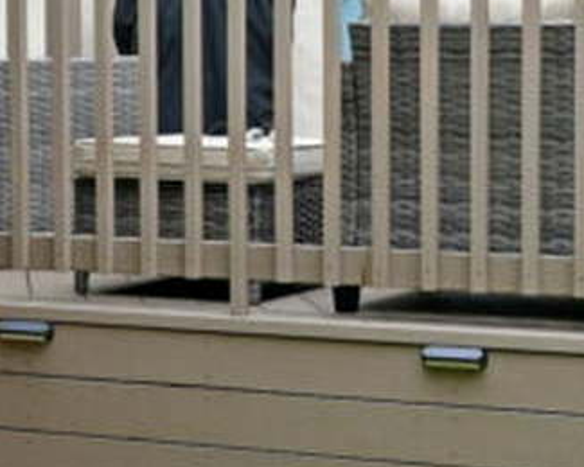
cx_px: 350
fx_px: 1746
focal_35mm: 101
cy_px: 182
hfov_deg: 19.0
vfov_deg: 15.2
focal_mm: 35
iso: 200
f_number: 6.3
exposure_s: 1/100
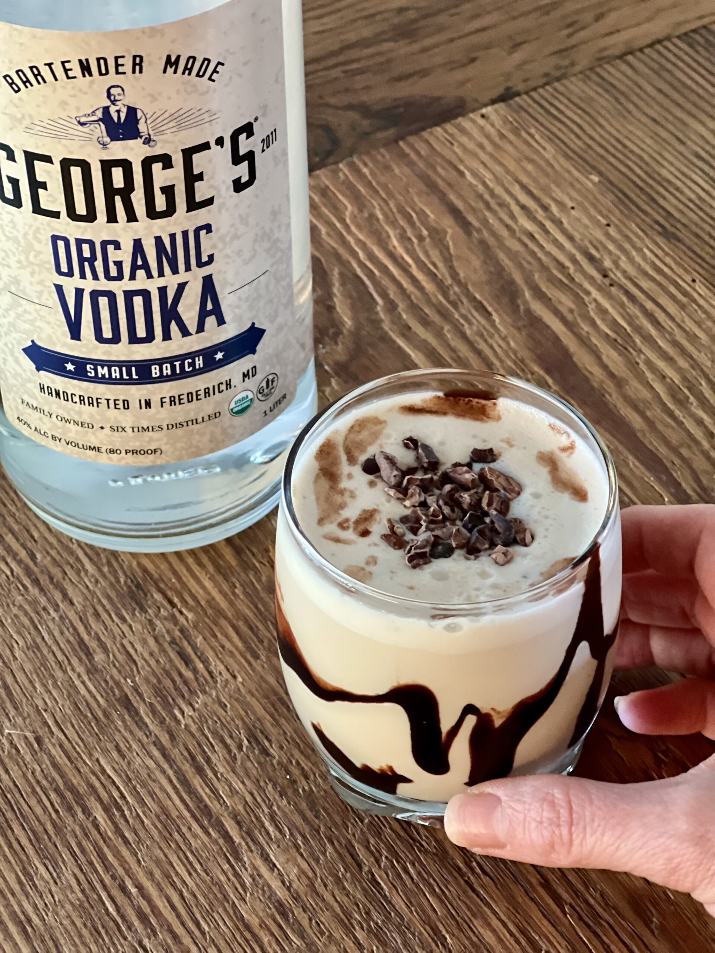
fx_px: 2121
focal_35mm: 77
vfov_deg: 25.3
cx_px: 358
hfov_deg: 19.1
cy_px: 476
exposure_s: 1/20
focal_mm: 9
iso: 400
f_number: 2.8
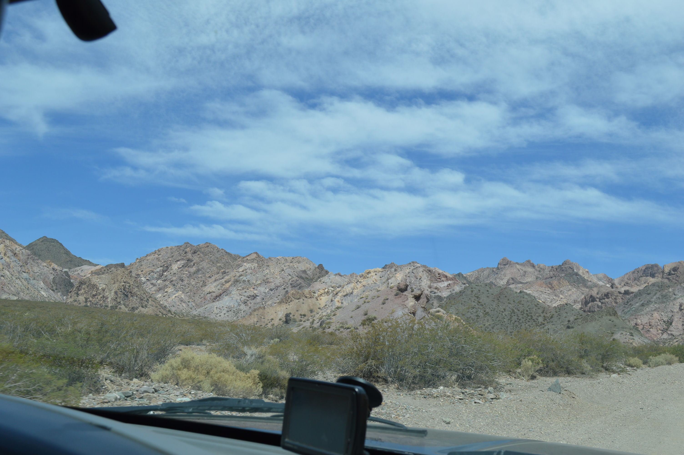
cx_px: 342
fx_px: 683
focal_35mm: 36
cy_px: 228
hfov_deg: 53.2
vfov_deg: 36.8
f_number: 8
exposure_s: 1/250
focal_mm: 24
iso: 100
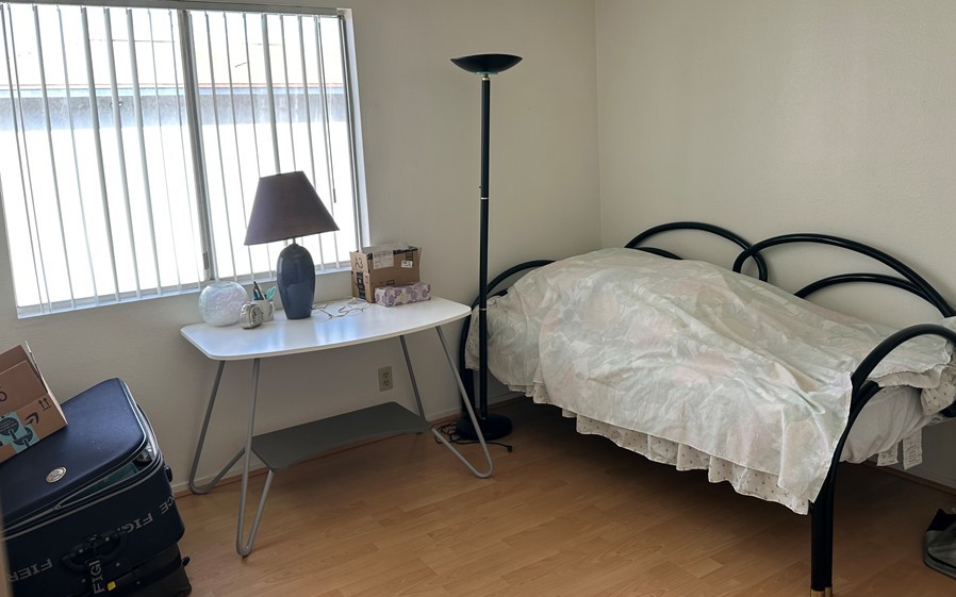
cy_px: 236
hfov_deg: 64.6
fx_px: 755
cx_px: 485
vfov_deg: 42.9
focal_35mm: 29
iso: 64
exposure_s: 1/121
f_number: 1.78
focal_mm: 6.86
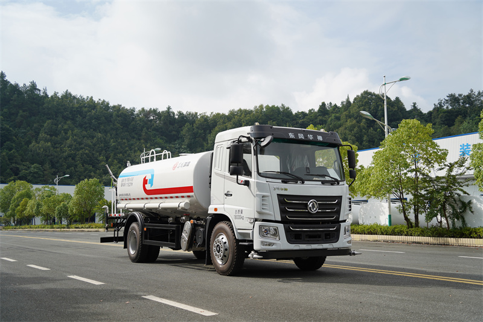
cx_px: 242
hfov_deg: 48.5
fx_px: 537
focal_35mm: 40
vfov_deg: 33.4
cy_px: 161
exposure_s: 1/1600
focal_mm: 40
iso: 100
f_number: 3.2
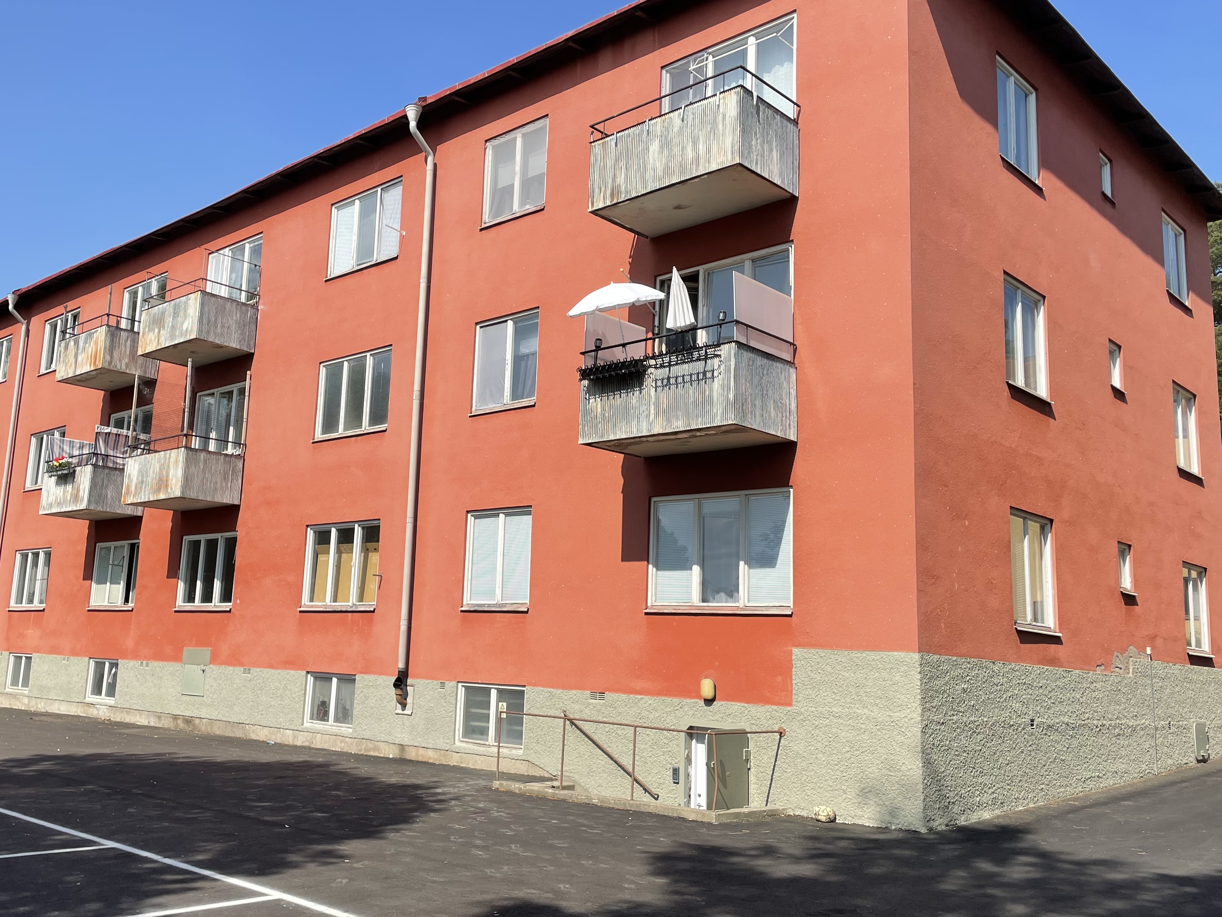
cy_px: 471
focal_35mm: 32
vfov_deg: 44.2
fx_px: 1130
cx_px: 496
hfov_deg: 56.4
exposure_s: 1/3610
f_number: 1.6
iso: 32
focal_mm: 4.2
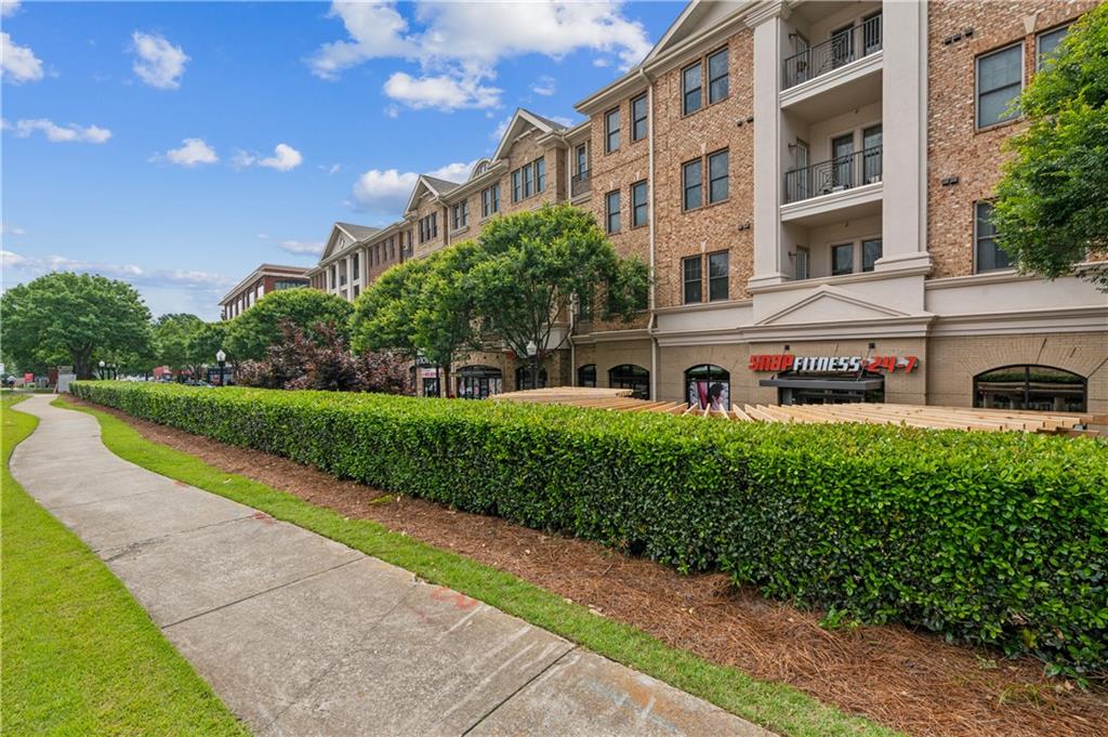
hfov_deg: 96.8
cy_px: 368
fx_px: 492
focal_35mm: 16
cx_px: 554
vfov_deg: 73.7
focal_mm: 16
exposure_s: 1/100
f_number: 11
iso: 125
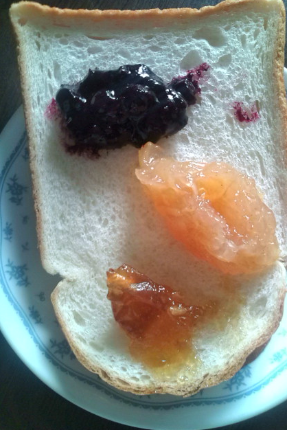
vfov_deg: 55.8
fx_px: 406
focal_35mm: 34
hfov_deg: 38.9
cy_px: 217
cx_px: 155
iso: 102
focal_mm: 3.3
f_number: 2.8
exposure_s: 1/5.73
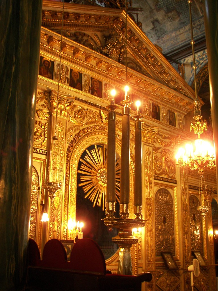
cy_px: 146
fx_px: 369
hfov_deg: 32.9
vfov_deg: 42.9
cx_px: 109
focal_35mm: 44
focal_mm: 7.3
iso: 100
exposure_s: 1/5
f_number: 2.8
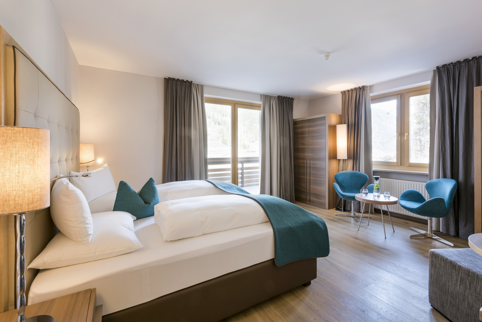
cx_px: 241
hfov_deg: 96.7
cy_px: 161
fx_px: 214
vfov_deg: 73.8
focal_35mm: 16
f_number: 13
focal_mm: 16
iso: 160
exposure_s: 1/10
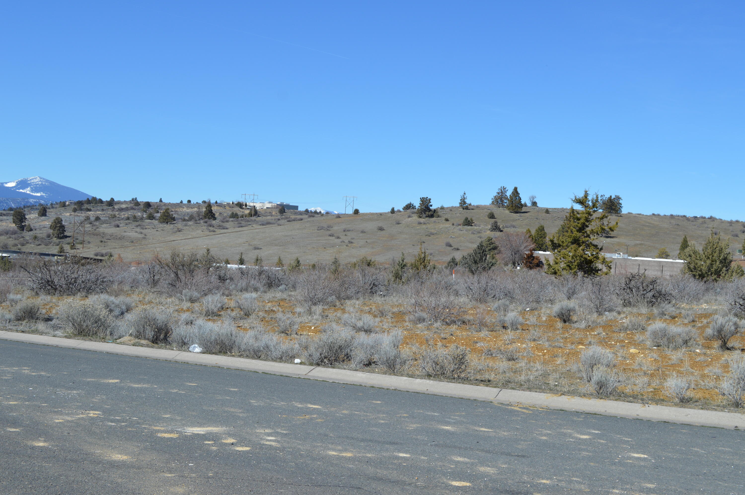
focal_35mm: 42
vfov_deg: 31.8
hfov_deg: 46.4
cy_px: 248
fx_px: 868
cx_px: 372
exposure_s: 1/250
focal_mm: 28
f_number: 8
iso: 100
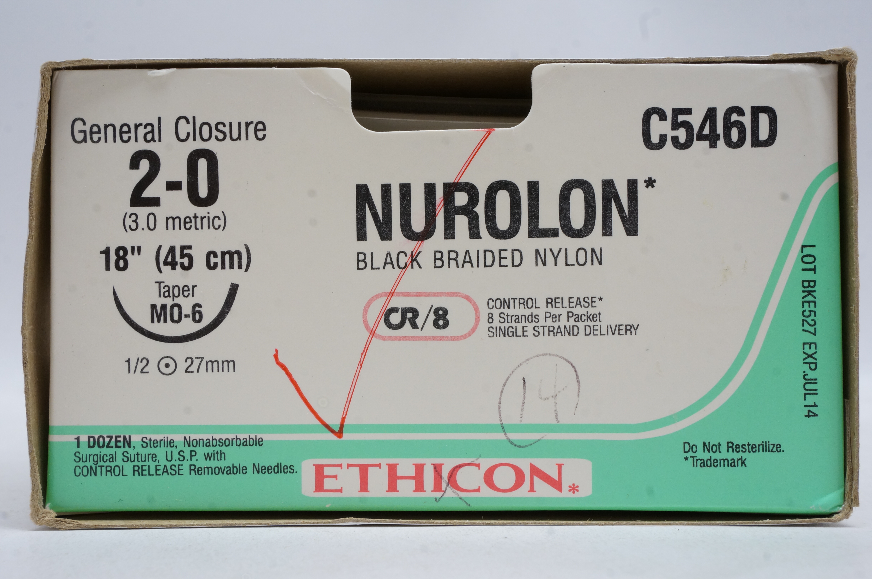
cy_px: 290
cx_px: 436
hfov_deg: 38.9
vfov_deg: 26.4
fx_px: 1234
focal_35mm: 51
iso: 800
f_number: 16
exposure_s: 1/10
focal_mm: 34
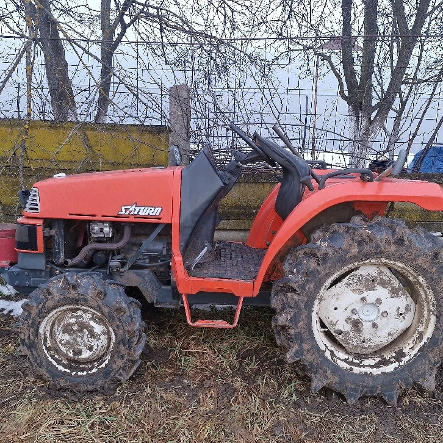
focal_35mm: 28
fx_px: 405
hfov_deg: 57.3
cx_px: 220
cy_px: 226
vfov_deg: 57.3
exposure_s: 1/25
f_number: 1.8
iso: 165
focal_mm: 5.54
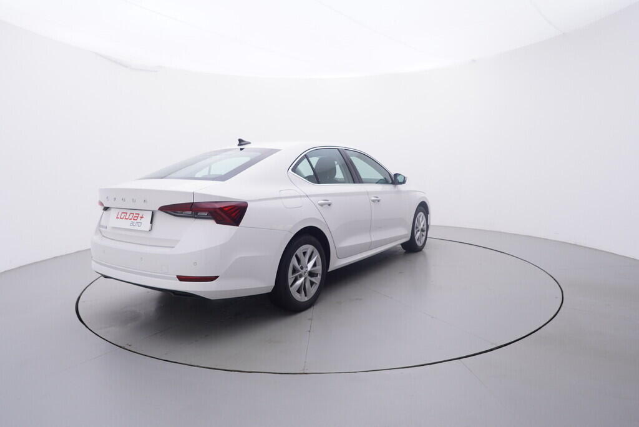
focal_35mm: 22
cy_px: 214
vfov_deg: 56.2
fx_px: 400
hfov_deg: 77.3
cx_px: 320
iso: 200
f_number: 5
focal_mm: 15
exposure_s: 1/80
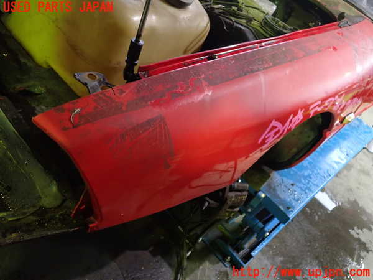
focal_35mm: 30
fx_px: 323
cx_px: 186
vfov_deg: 46.8
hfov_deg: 60.0
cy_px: 140
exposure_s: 1/25
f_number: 2.3
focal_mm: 5.4
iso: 800
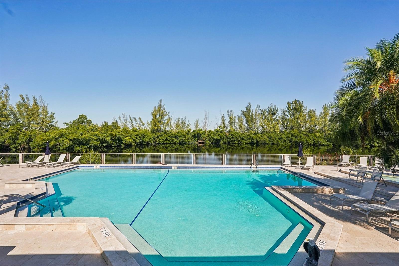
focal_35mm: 16
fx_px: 177
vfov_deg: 73.7
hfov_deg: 96.7
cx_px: 200
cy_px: 133
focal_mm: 16
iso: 400
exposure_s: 1/1600
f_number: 8
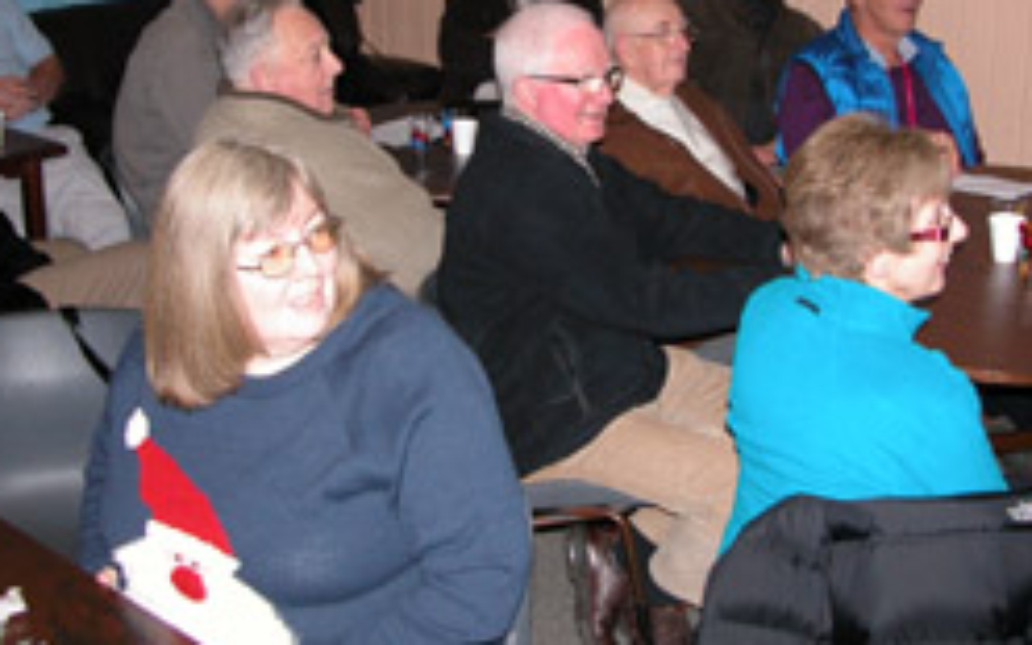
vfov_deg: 25.2
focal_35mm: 51
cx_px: 533
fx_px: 1434
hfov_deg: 39.6
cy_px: 202
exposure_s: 1/60
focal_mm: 8.9
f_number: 2.8
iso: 200
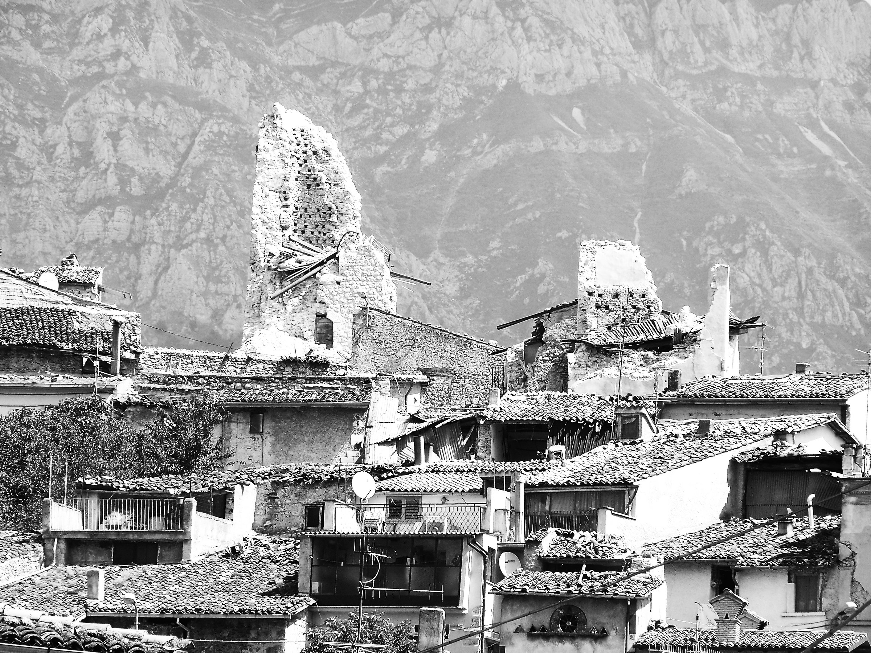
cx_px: 436
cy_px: 326
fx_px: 7247
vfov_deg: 5.2
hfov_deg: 6.9
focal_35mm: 288
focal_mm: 47.8
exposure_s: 1/250
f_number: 5
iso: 100
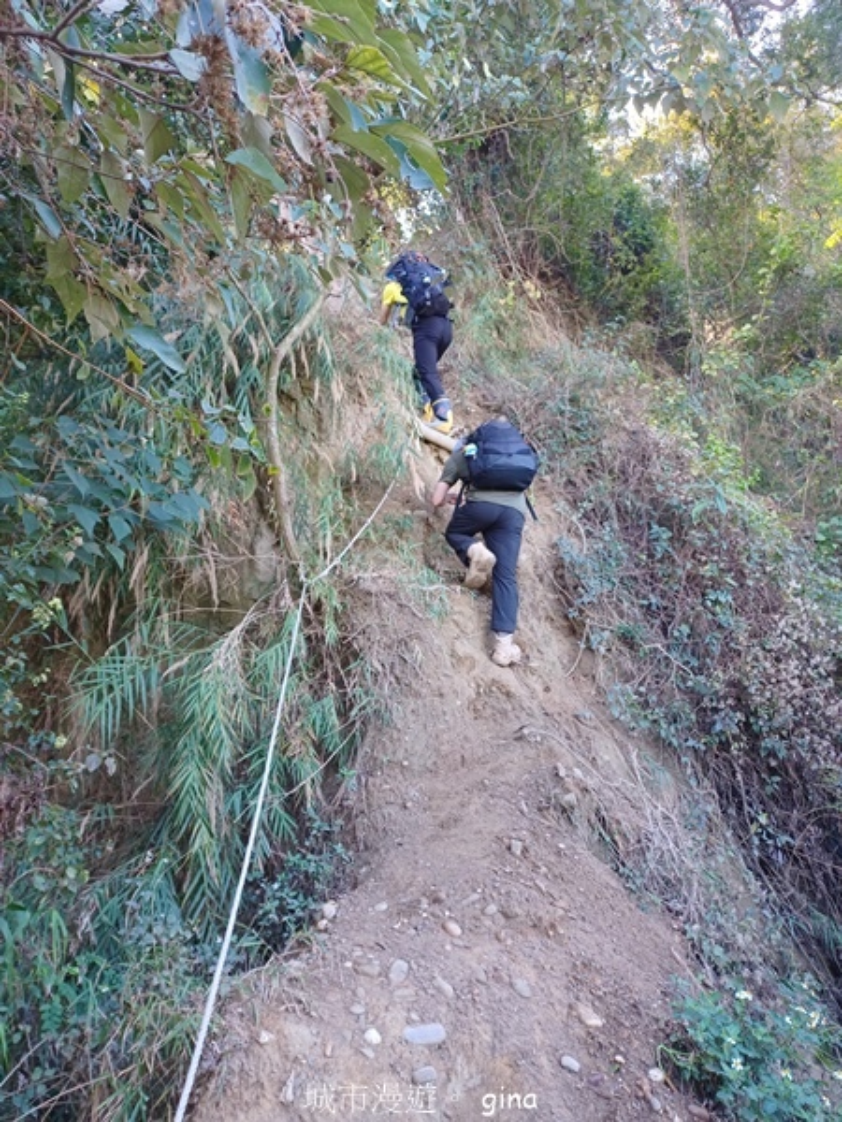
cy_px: 561
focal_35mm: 25
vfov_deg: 69.4
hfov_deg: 54.9
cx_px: 421
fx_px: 811
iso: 160
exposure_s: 1/60
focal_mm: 4.6
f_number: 1.8
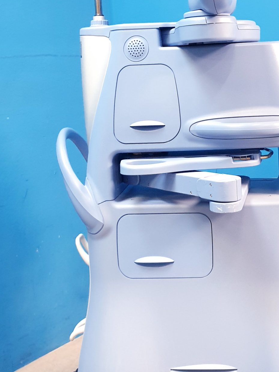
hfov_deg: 26.9
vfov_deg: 35.3
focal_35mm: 54
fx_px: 581
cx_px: 183
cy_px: 128
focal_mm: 4.3
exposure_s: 1/50
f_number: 1.5
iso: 250
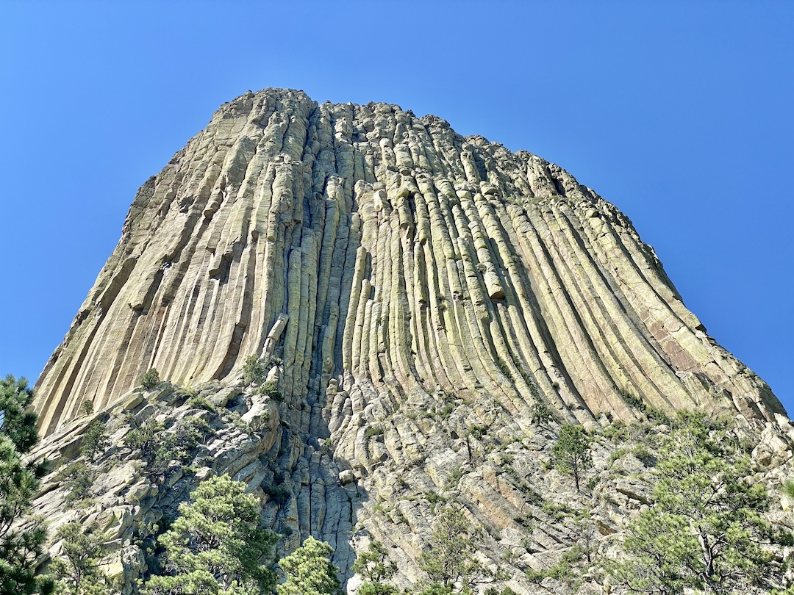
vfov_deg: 28.0
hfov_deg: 36.8
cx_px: 397
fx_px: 1193
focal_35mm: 52
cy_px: 298
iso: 20
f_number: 2
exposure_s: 1/826
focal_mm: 6
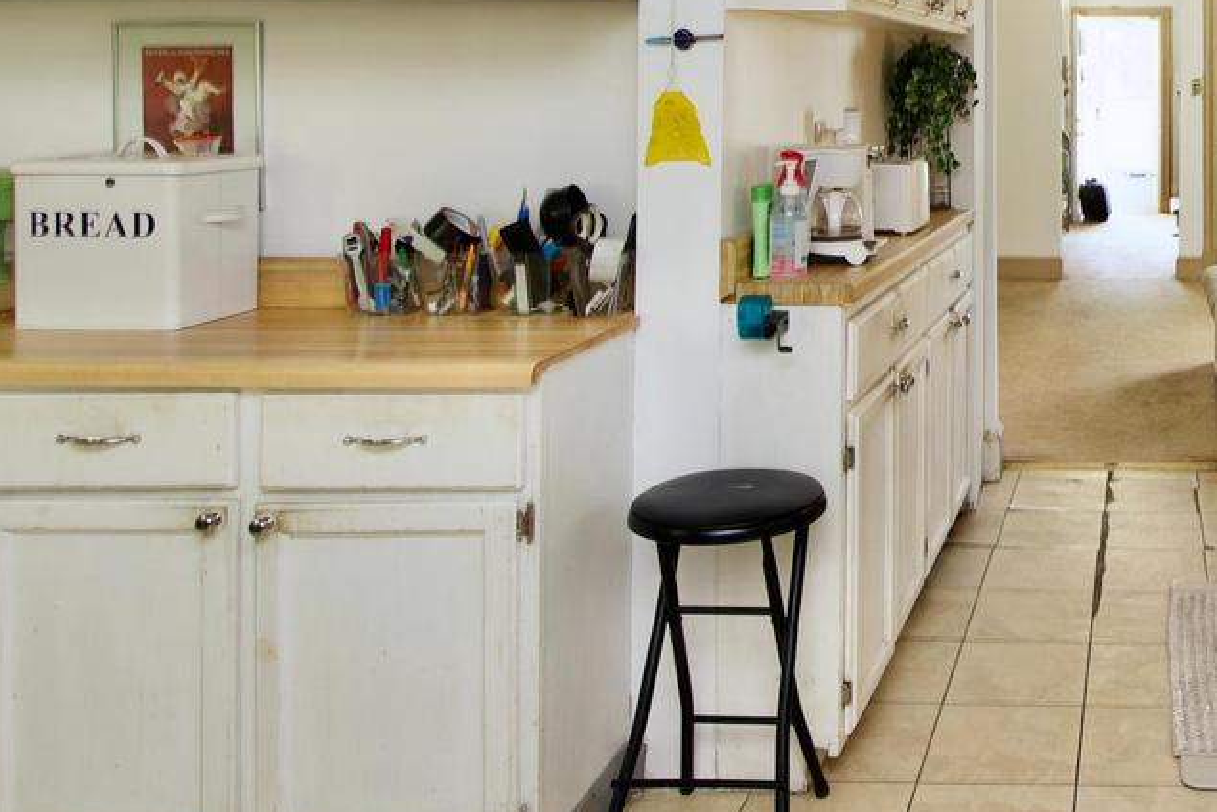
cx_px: 1127
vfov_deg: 35.8
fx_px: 1150
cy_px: 34
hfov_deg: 48.9
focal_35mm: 34
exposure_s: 1/6
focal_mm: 10
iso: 320
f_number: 7.1
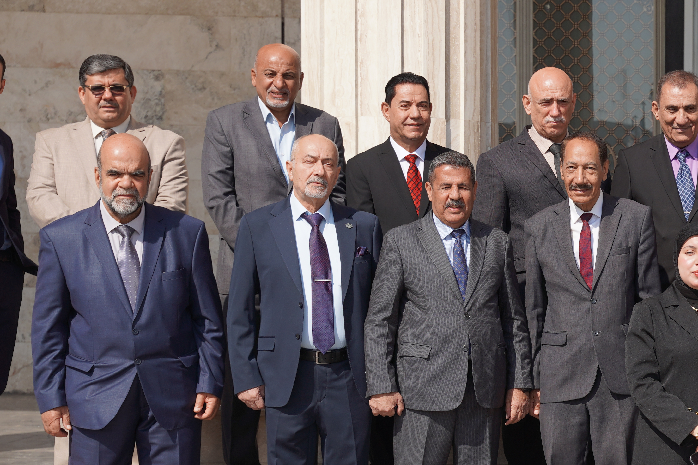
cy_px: 323
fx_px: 2290
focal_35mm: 118
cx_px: 769
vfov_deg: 11.6
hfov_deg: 16.8
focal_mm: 44.8
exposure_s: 1/1000
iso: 100
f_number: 4.5
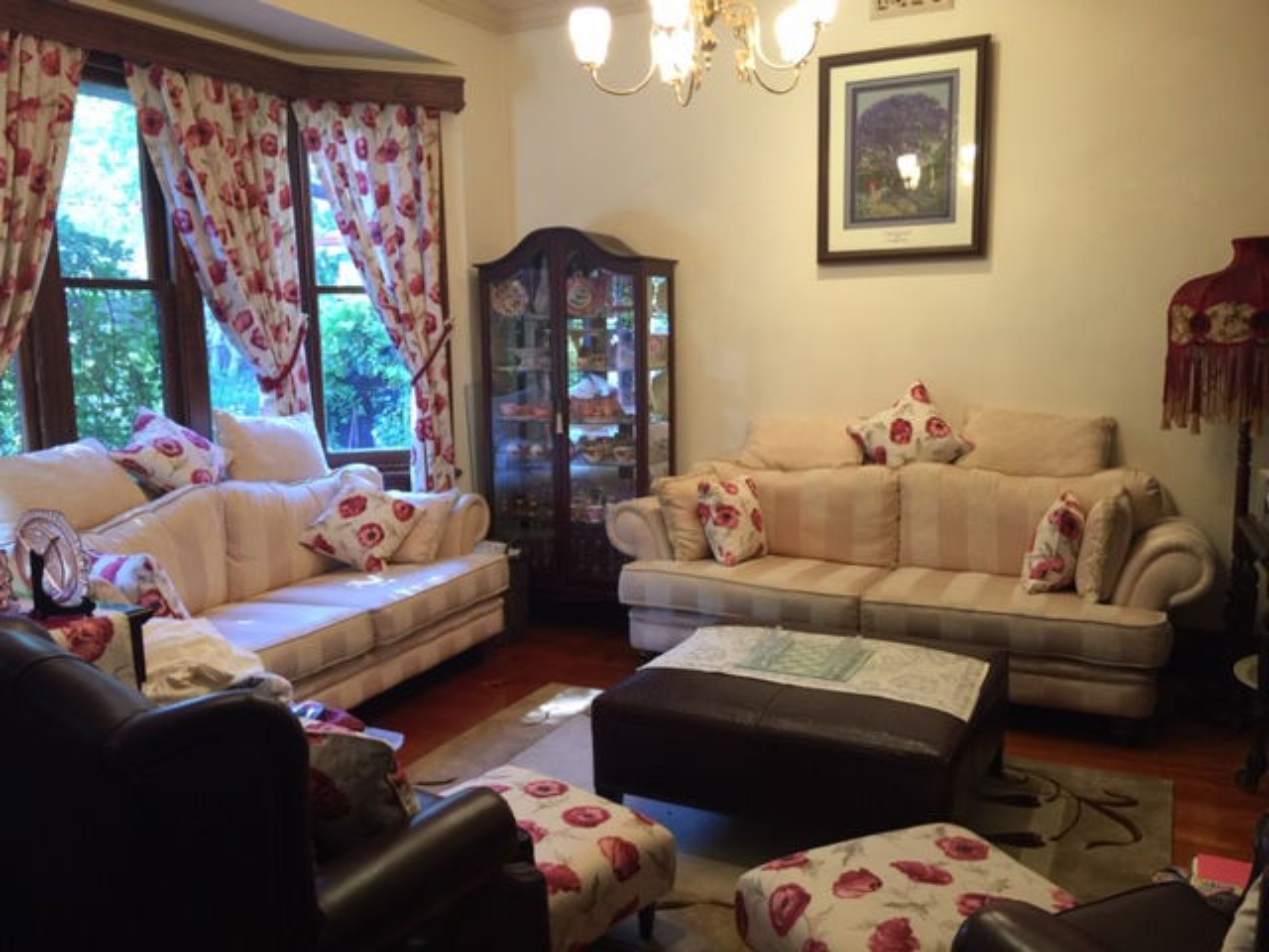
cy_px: 476
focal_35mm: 29
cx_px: 634
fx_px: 1063
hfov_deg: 61.7
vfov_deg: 48.2
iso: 50
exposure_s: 1/17
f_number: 2.2
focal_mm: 4.15
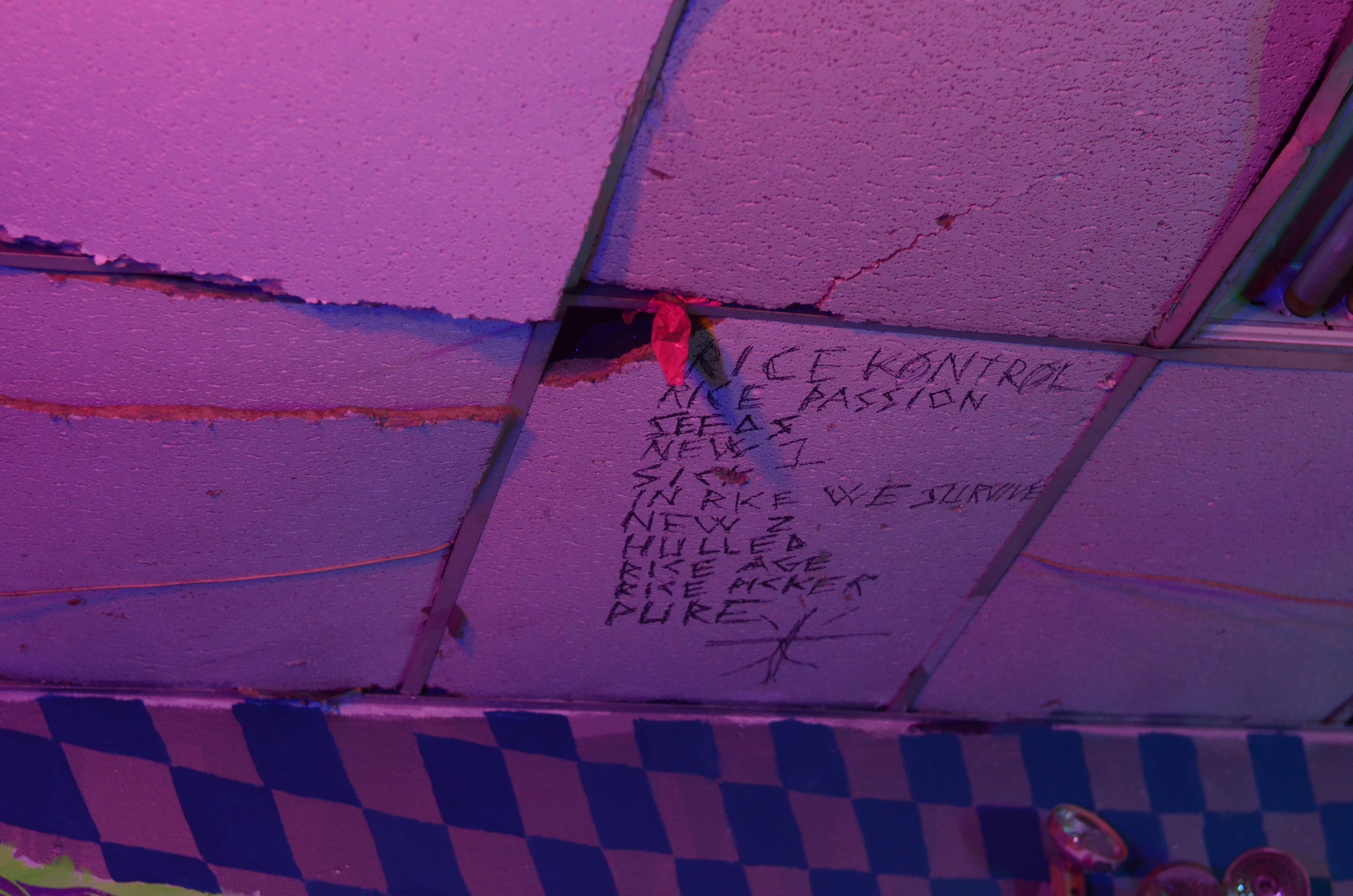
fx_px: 2813
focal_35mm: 75
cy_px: 448
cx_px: 676
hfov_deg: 27.0
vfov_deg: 18.1
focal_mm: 50
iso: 1600
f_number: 2.8
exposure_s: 1/100
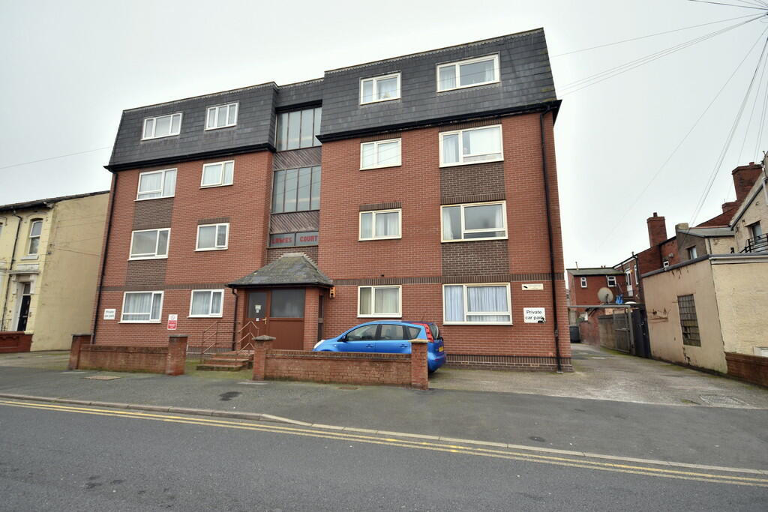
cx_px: 384
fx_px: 368
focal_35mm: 17
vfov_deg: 69.7
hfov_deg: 92.4
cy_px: 256
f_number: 5.6
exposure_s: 1/125
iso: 100
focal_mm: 11.5
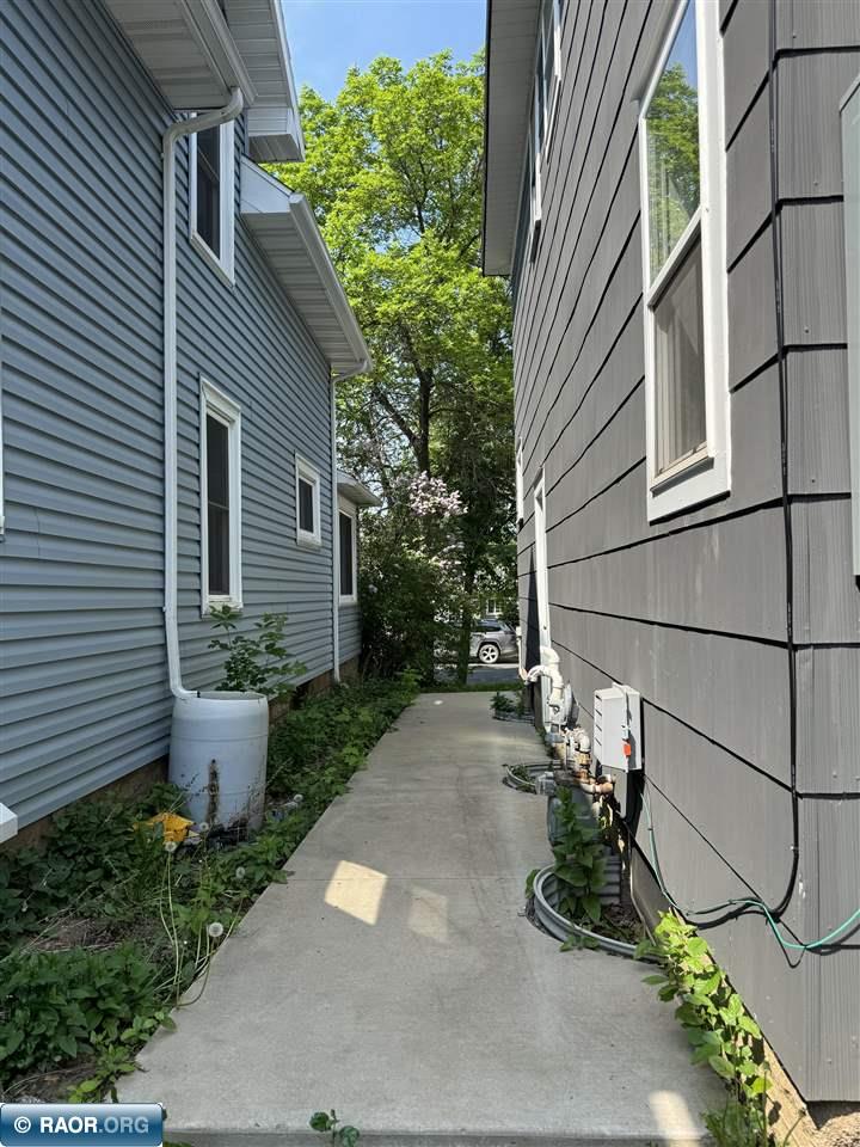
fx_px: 795
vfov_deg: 71.6
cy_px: 574
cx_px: 430
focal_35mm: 24
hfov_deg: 56.8
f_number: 1.78
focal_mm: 6.76
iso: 80
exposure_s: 1/1366
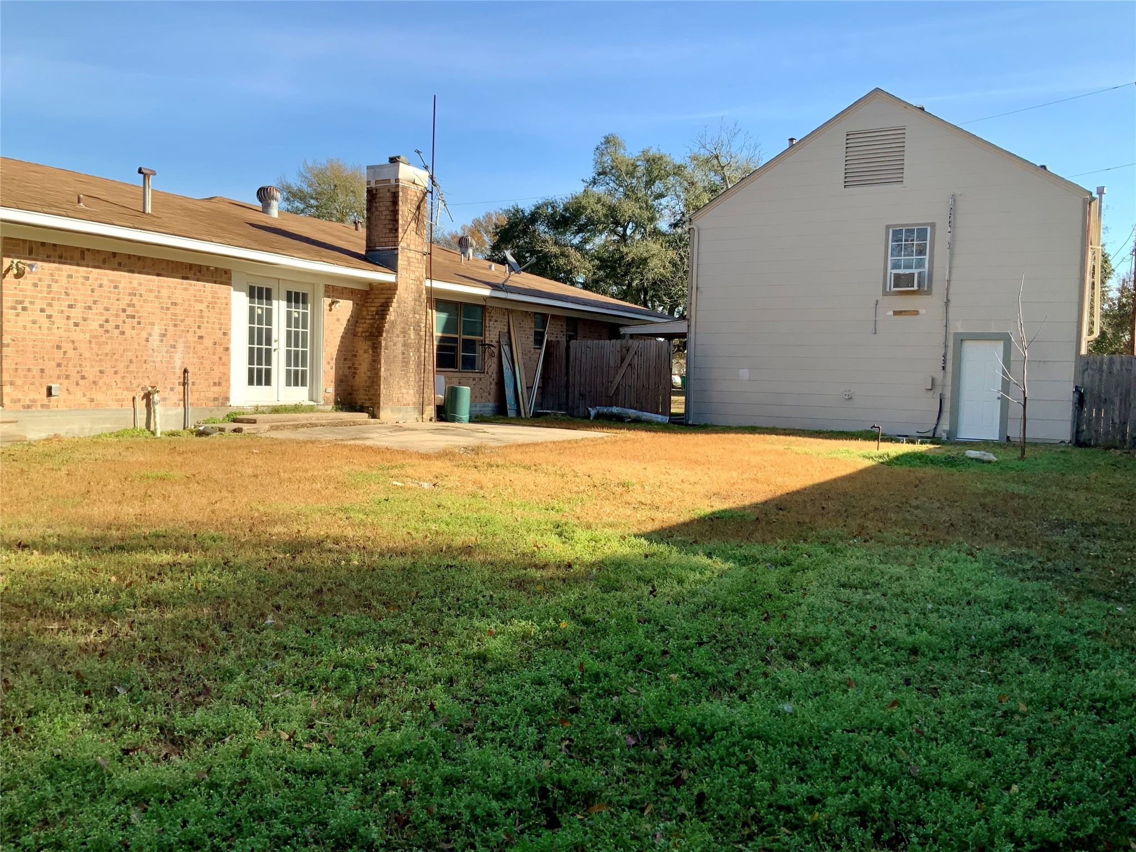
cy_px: 426
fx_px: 952
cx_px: 568
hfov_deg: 61.7
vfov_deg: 48.2
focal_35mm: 29
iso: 16
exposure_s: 1/1121
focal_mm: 3
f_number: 1.8
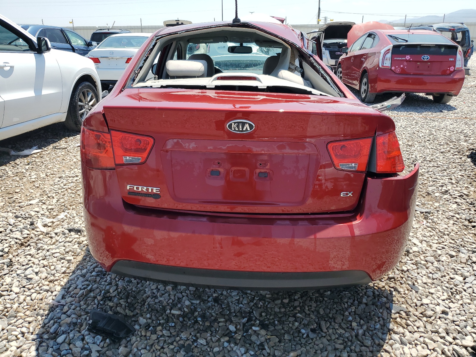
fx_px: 358
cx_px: 238
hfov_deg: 67.3
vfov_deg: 53.1
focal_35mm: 26
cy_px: 178
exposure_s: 1/2500
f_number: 1.5
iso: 50
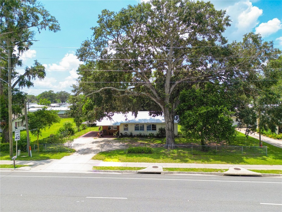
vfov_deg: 56.8
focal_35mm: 24
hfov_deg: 71.6
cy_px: 106
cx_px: 141
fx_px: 196
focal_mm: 6.72
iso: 100
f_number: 1.7
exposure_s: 1/2000
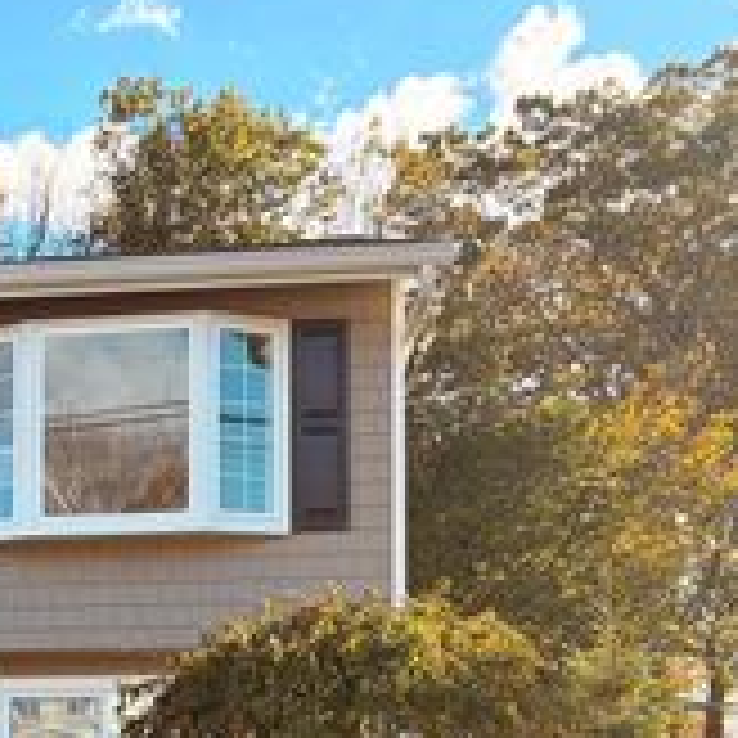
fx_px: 1688
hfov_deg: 22.3
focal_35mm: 70
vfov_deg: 23.4
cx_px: -194
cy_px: 776
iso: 64
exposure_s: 1/1263
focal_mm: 5.96
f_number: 1.6
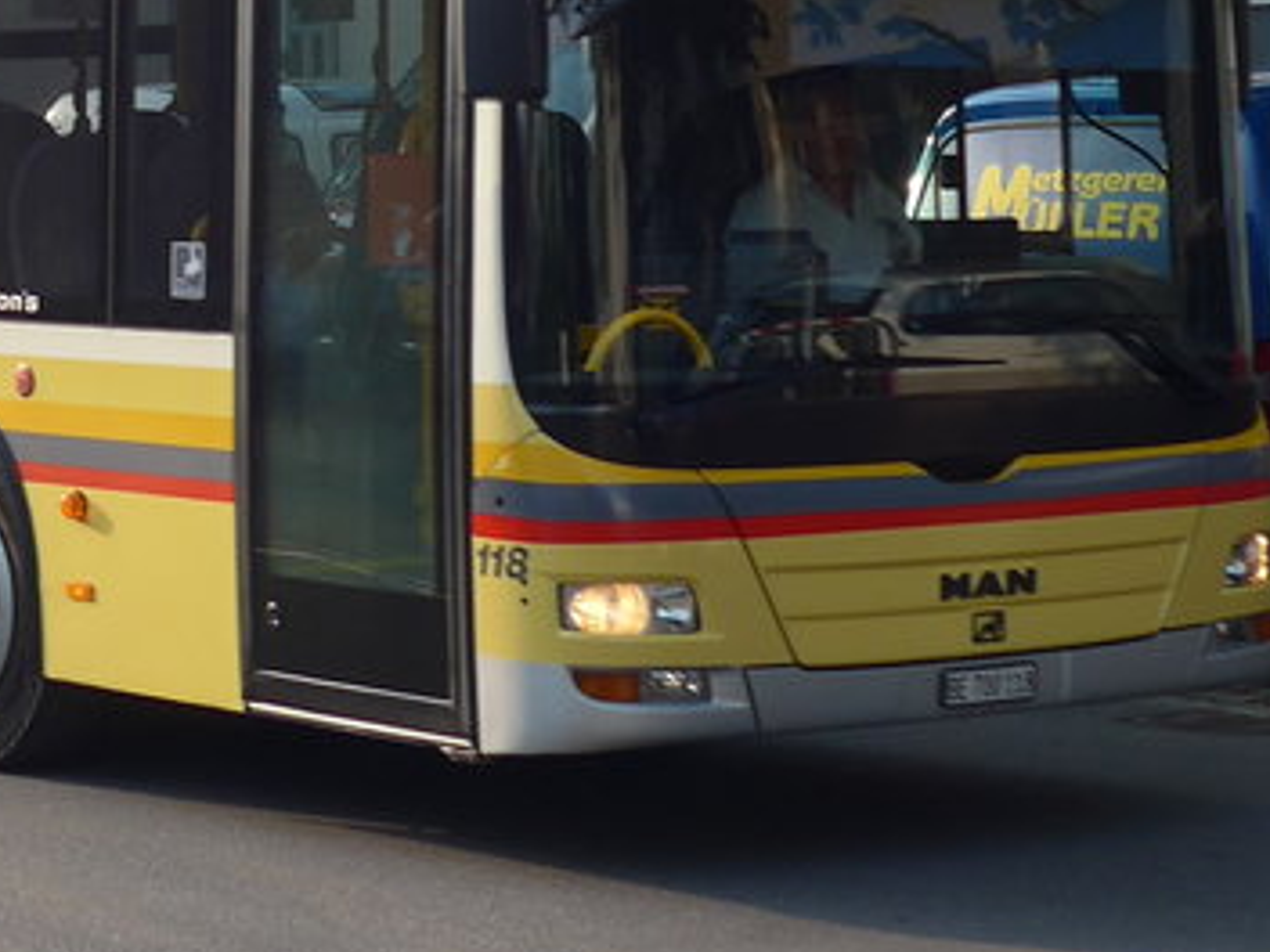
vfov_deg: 12.4
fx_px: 4256
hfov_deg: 16.7
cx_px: 90
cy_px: -227
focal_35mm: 116
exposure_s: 1/320
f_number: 2.8
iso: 80
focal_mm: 7
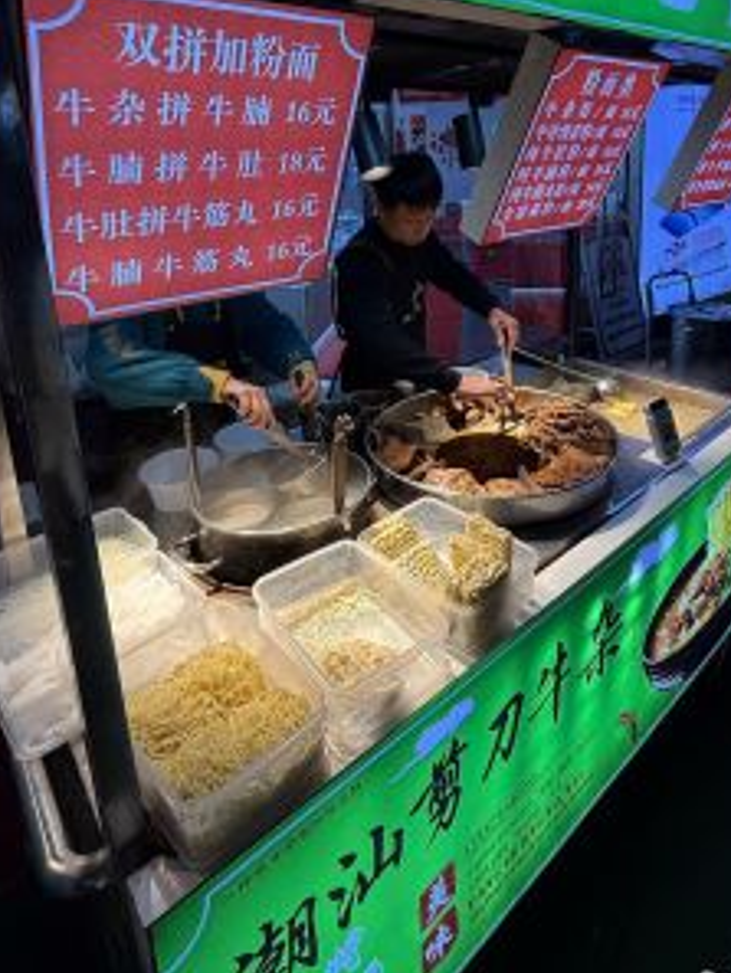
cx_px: 406
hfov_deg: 61.0
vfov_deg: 73.4
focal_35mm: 22
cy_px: 303
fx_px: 619
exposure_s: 1/105
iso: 64
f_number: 2.2
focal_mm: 2.22
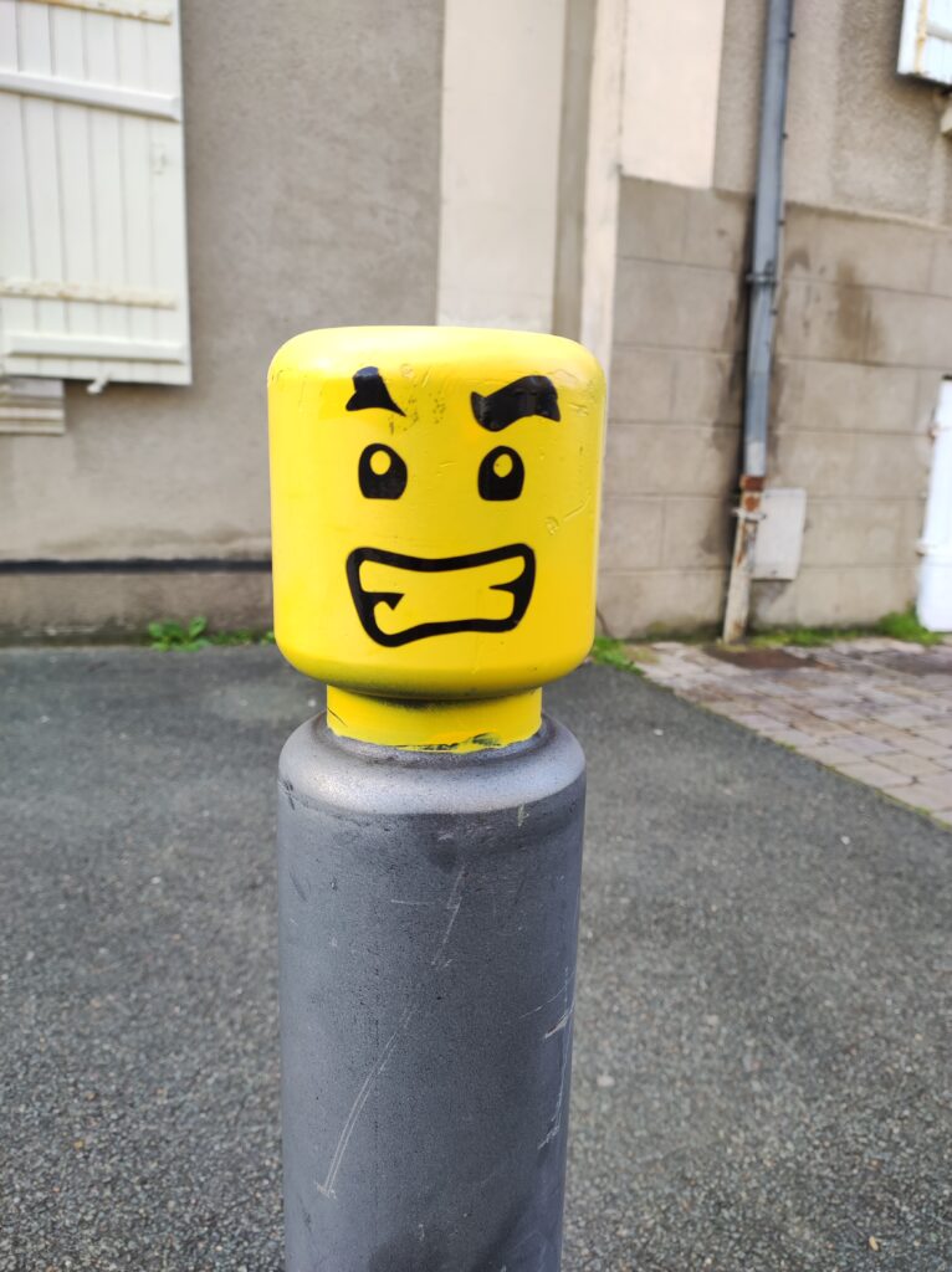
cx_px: 476
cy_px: 636
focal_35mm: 17
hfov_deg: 74.6
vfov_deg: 91.1
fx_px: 624
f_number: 1.79
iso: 118
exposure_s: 1/100
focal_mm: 4.74
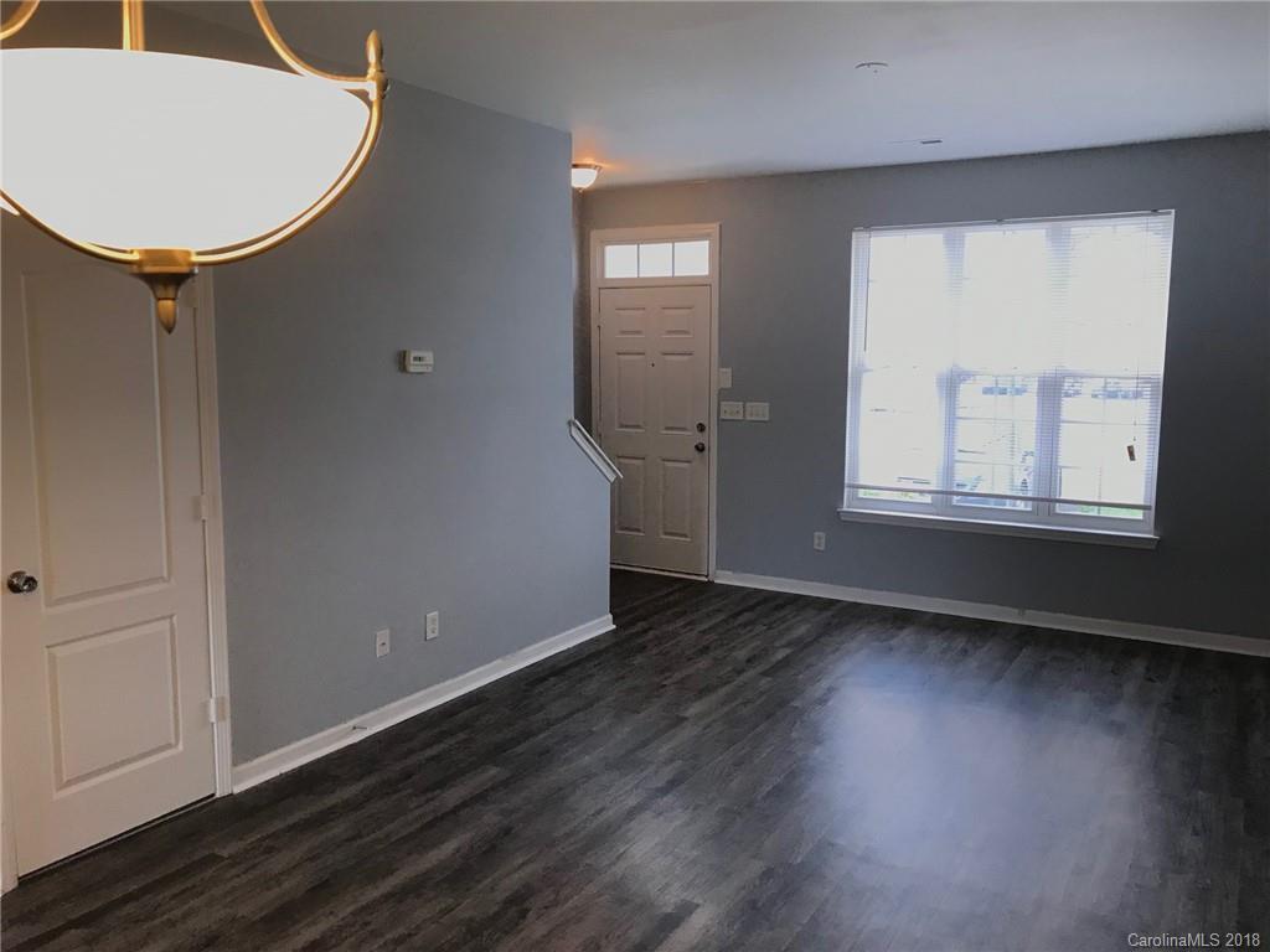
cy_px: 476
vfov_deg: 49.7
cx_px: 635
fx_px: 1027
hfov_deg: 63.4
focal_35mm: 28
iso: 32
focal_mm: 3.99
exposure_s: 1/30
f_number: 1.8
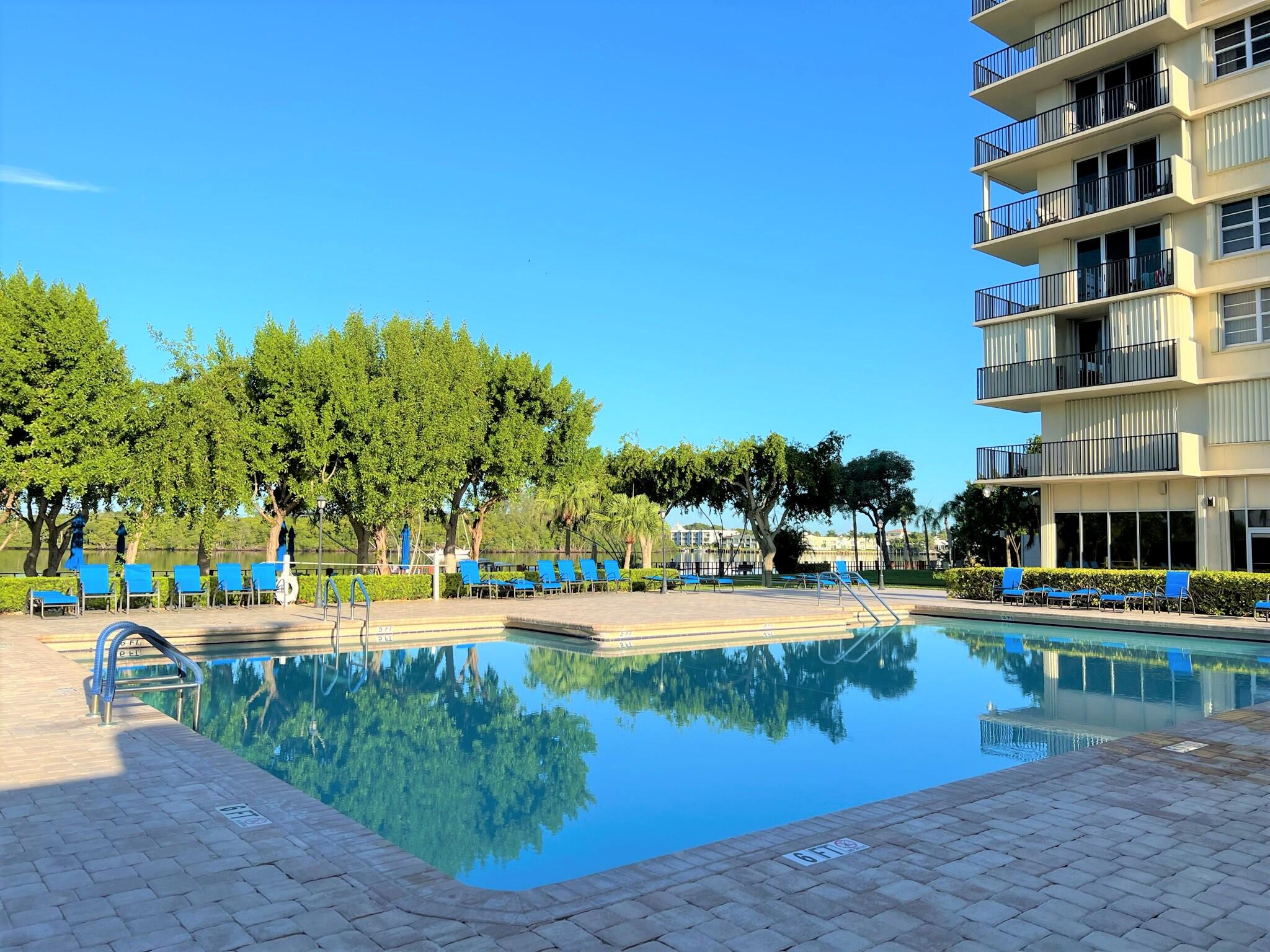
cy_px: 476
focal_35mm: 26
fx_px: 954
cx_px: 635
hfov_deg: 67.3
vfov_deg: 53.1
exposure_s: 1/3460
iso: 50
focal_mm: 5.7
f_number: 1.5
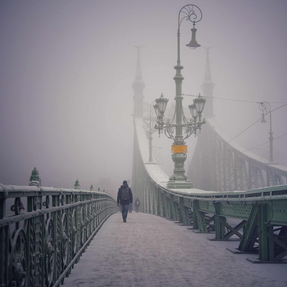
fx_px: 516
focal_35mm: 55
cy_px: 145
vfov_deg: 31.1
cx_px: 158
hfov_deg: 31.1
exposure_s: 1/1000
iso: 400
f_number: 4.5
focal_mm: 23
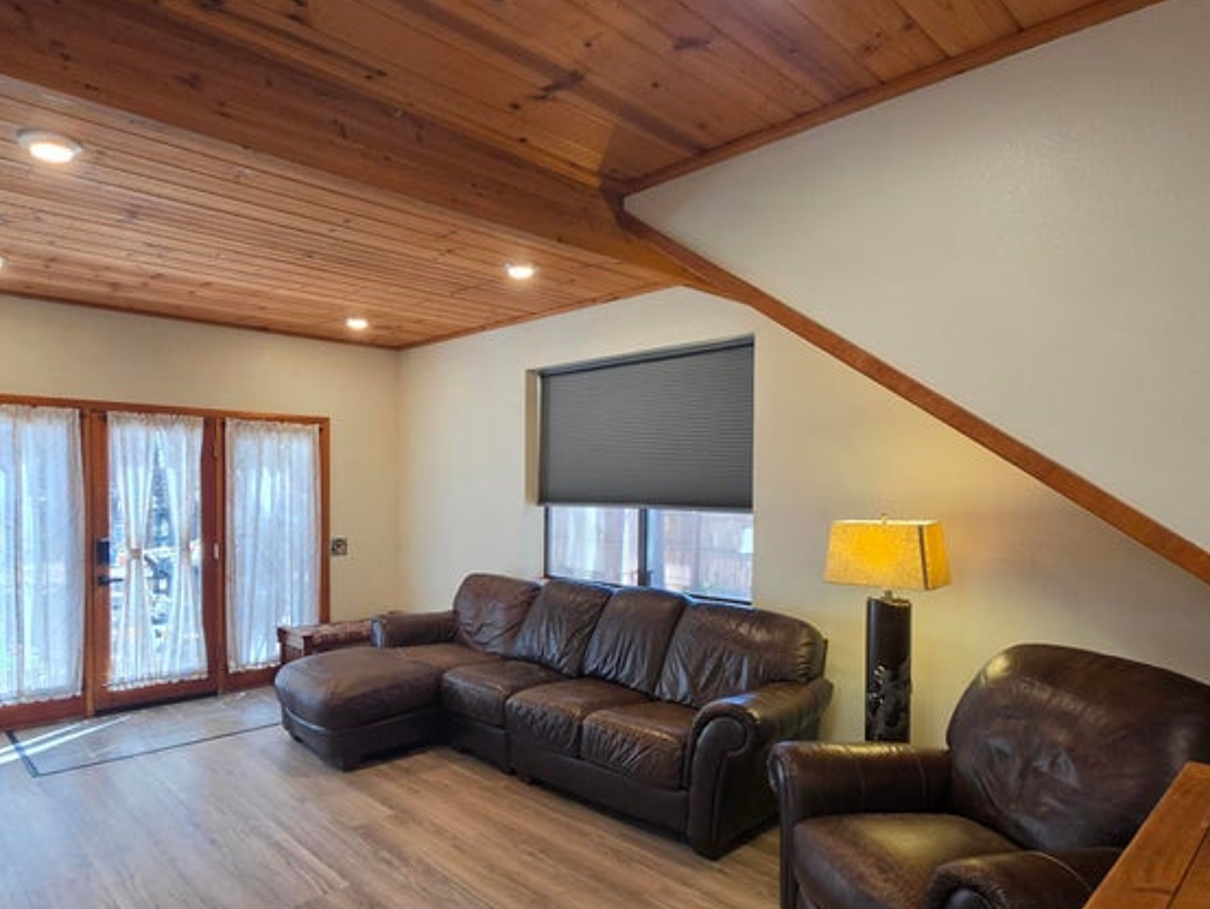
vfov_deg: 65.7
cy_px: 516
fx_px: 699
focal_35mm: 20
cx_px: 506
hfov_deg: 81.1
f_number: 1.9
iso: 160
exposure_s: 1/120
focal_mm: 2.2
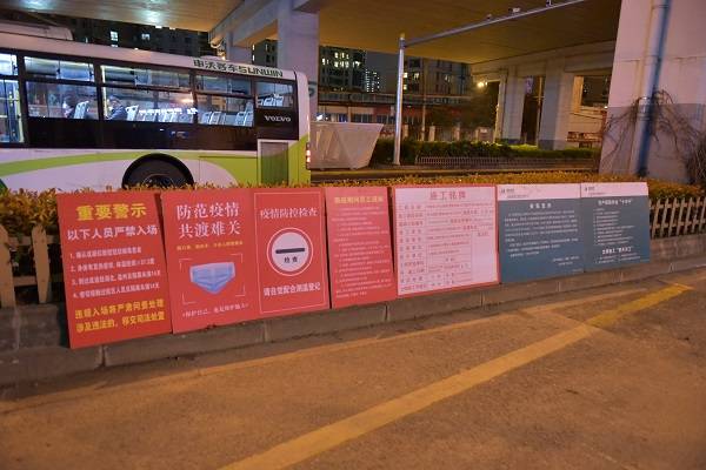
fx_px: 471
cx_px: 353
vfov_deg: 53.1
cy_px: 235
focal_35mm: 24
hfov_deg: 73.7
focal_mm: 24
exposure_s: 1/40
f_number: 2.8
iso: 9000
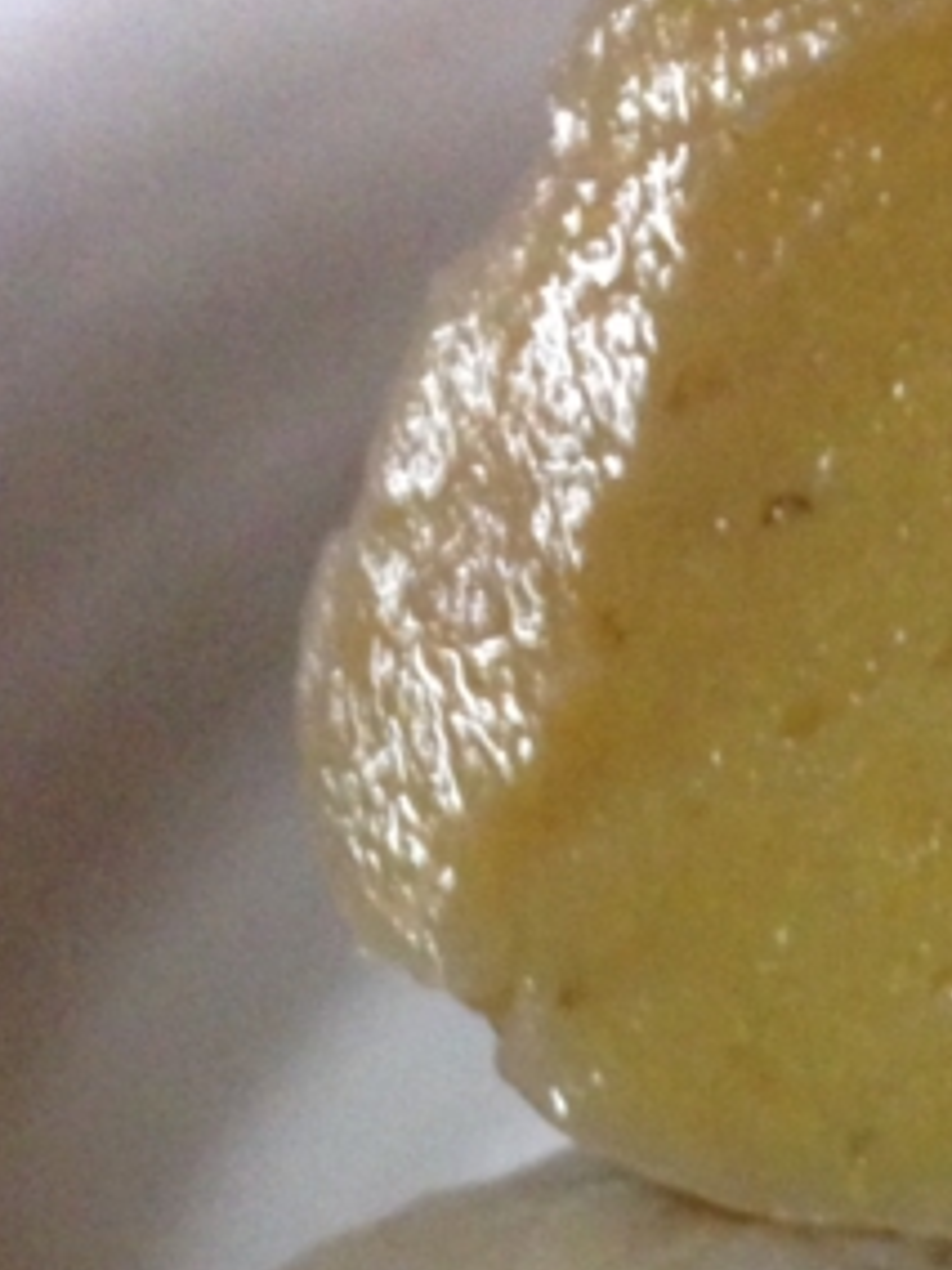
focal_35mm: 93
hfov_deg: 15.3
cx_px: 1167
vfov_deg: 19.3
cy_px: 1690
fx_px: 3410
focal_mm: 4.12
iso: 400
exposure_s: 1/17
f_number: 2.4
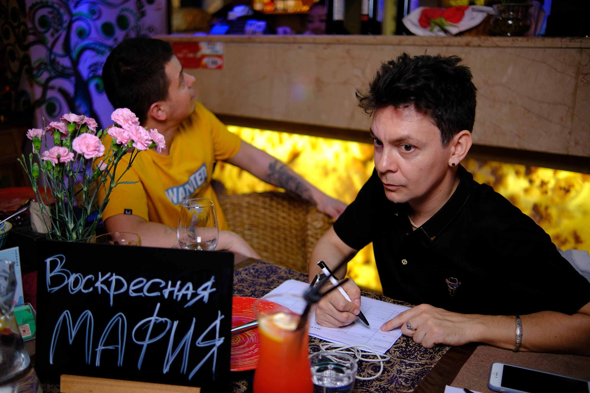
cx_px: 295
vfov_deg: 37.9
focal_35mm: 35
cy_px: 196
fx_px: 574
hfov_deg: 54.4
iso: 160
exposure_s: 1/60
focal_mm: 23
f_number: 1.4
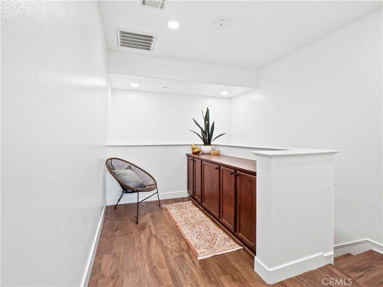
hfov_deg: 94.5
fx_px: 177
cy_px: 144
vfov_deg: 78.1
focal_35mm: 16
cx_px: 192
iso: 200
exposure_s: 1
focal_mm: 8
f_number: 8
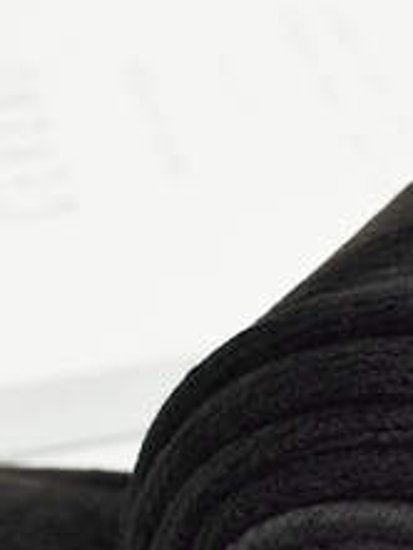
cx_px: 615
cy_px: 518
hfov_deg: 8.9
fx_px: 2590
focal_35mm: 163
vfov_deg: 12.0
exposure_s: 1/125
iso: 100
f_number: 9
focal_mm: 50
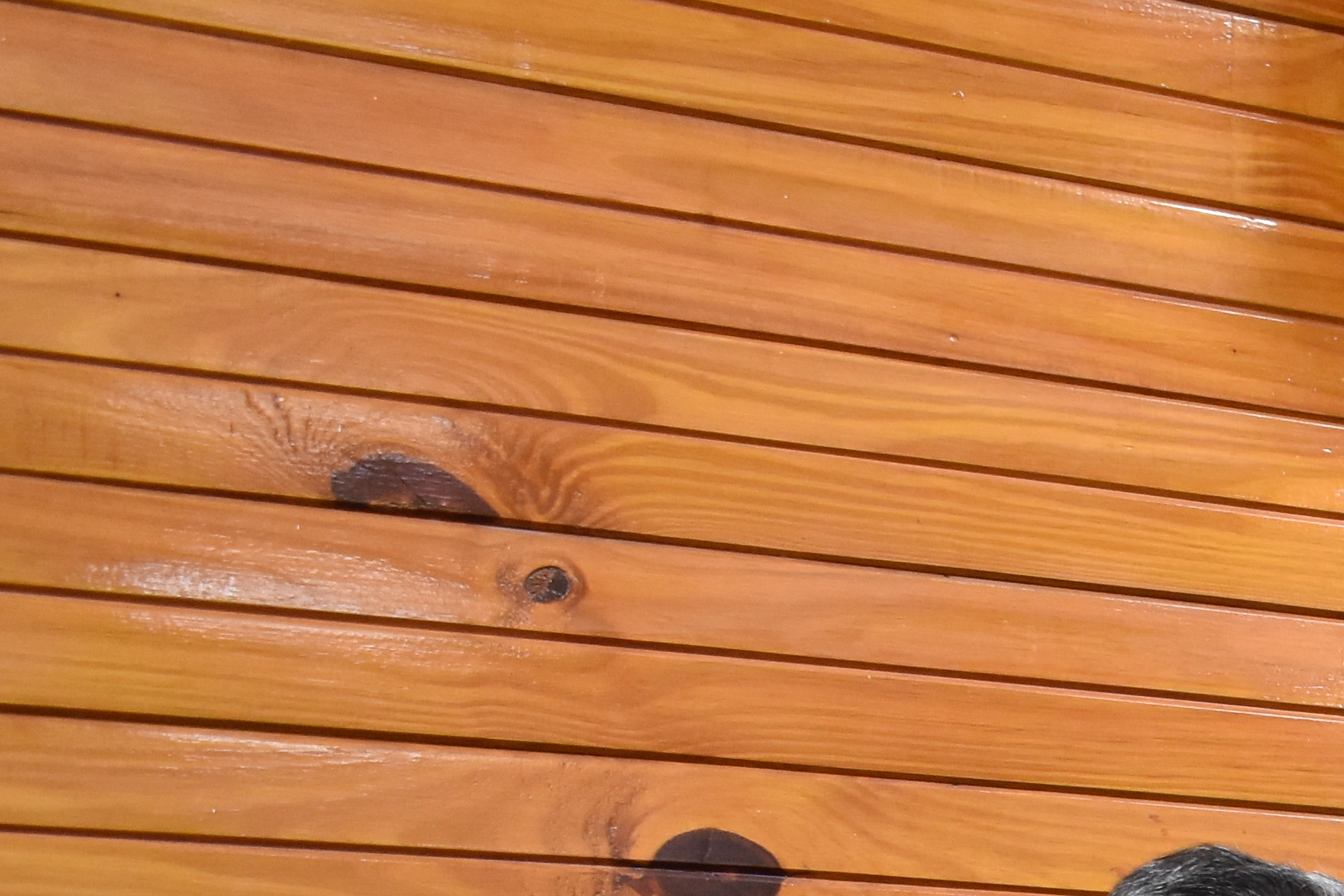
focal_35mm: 108
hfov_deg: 16.7
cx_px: 2169
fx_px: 4031
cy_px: 1556
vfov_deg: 11.8
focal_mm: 20
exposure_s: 1/30
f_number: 4
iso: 1250
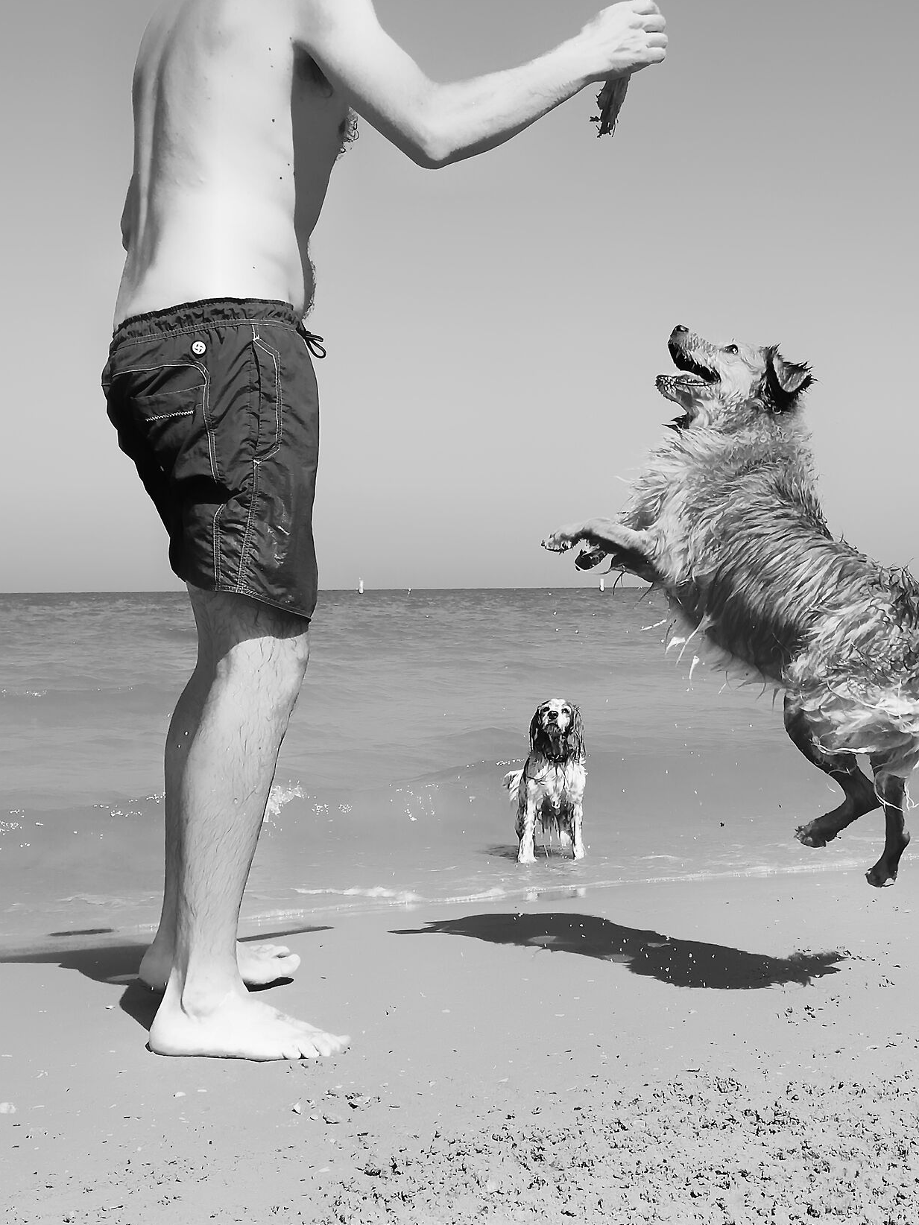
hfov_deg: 26.8
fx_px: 1911
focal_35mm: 54
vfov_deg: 35.5
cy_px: 555
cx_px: 642
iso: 50
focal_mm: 3.81
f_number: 2.2
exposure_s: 1/853
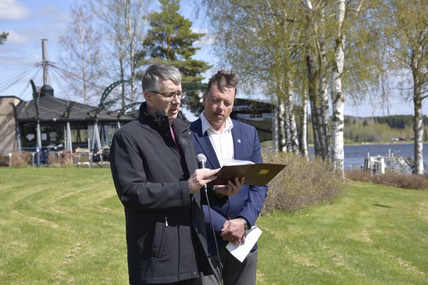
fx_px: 892
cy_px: 142
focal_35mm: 75
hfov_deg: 27.0
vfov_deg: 18.2
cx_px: 214
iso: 100
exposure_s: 1/640
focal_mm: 50
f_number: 5.6
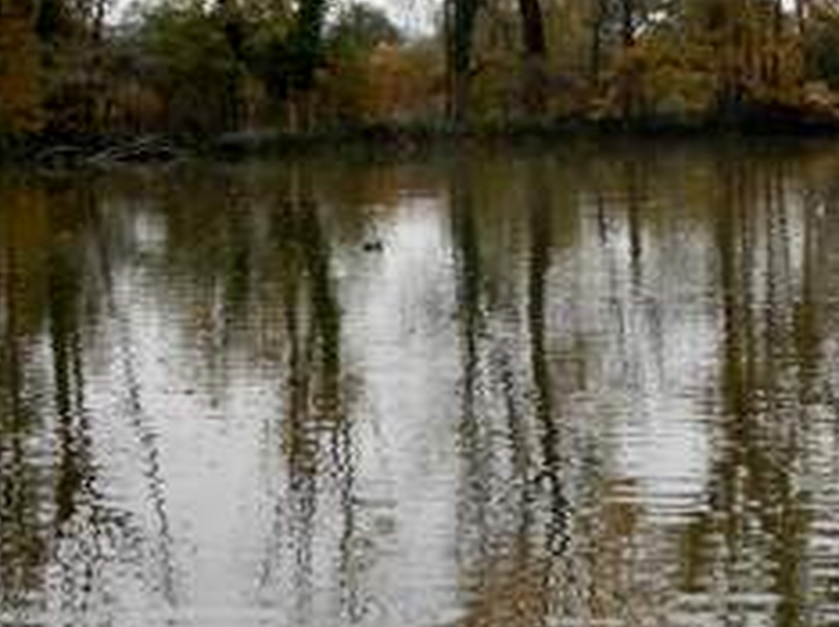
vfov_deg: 12.8
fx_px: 2784
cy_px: 147
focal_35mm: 115
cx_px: 513
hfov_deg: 17.1
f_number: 4.4
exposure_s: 1/100
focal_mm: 10.1
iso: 125
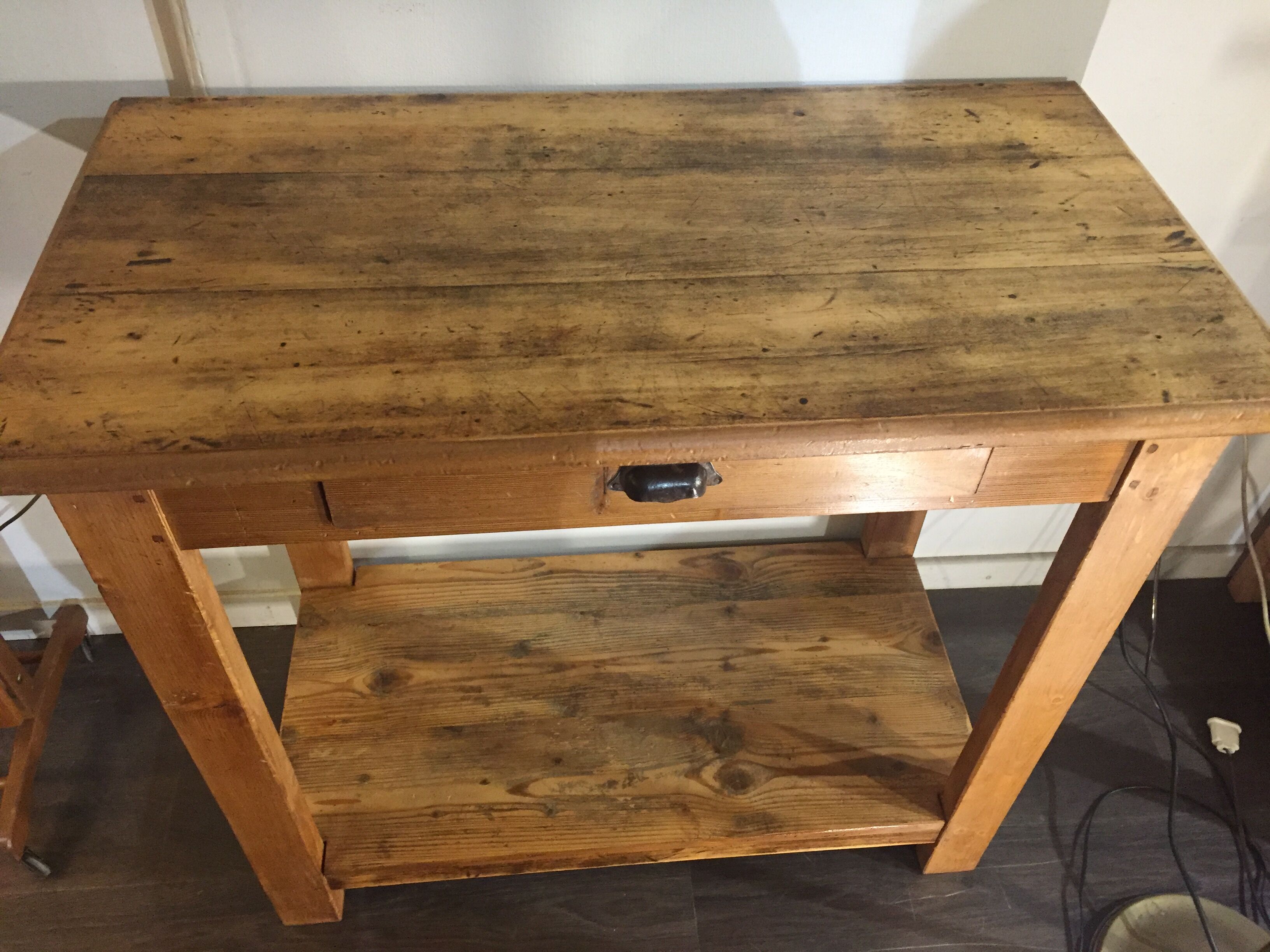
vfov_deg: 48.2
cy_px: 476
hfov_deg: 61.7
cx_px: 635
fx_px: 1064
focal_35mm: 29
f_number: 2.2
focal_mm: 4.15
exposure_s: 1/33
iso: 250
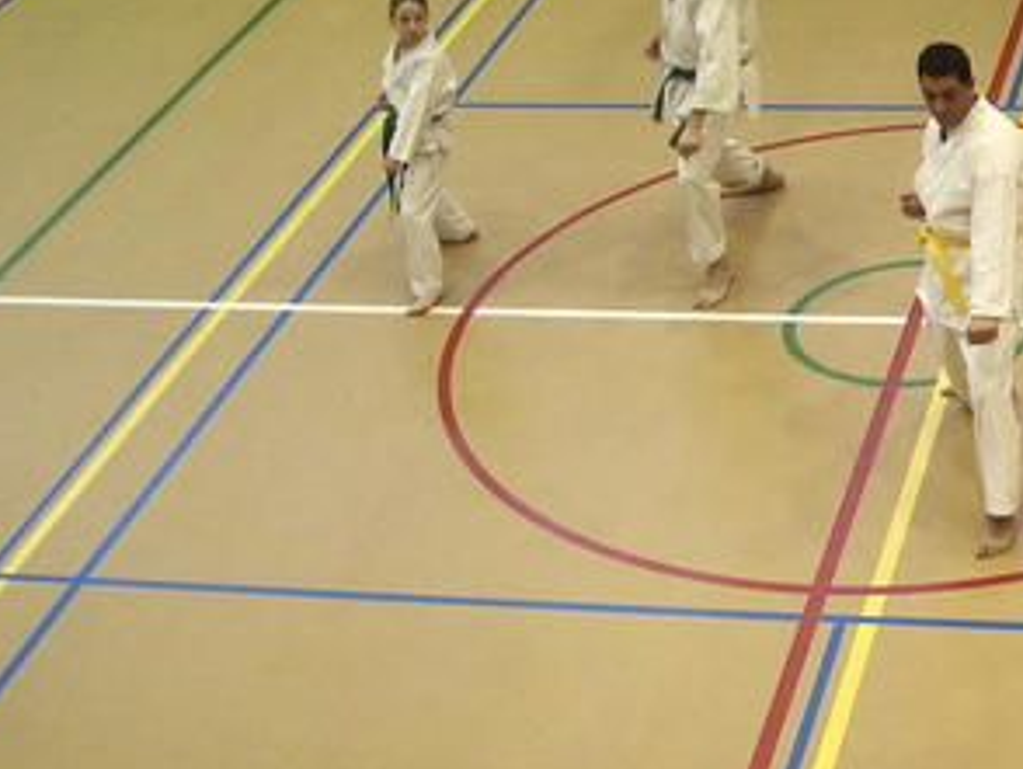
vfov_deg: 17.6
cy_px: 257
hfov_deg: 22.5
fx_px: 2484
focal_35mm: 84
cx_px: 988
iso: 100
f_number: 2.6
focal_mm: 5.8
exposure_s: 1/15
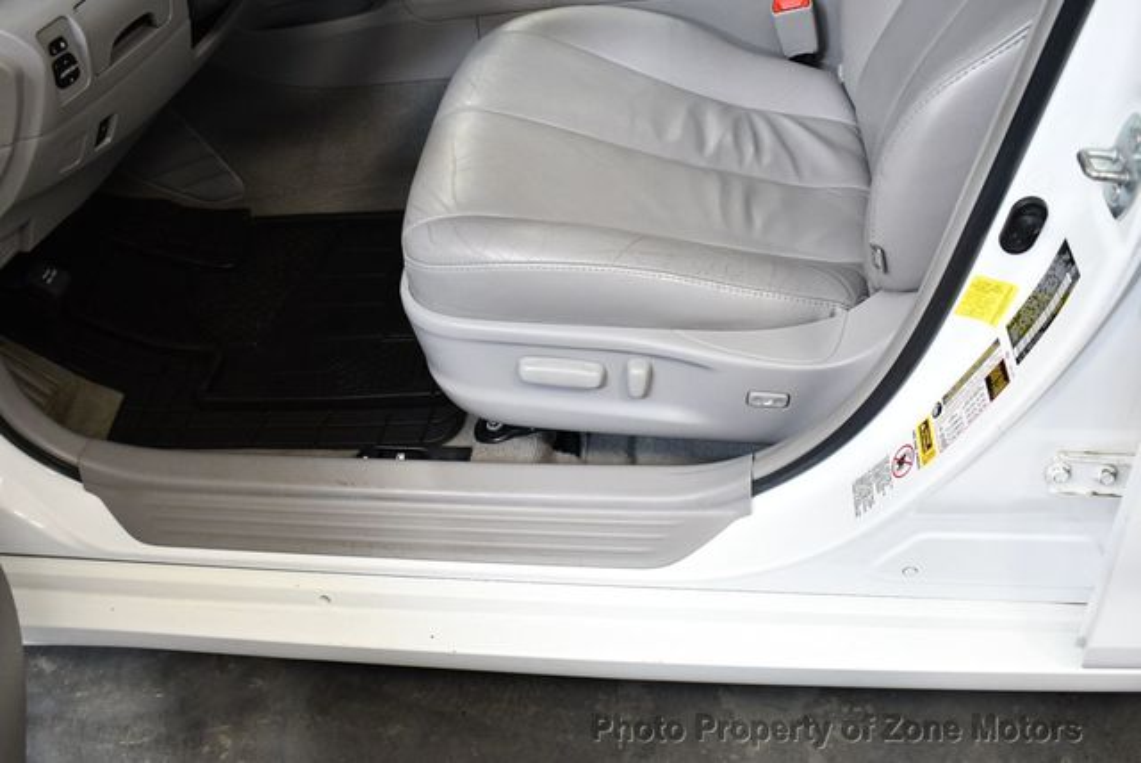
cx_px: 570
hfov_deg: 53.1
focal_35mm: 36
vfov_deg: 36.9
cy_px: 382
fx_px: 1142
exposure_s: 1/125
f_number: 3.5
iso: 1250
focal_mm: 18
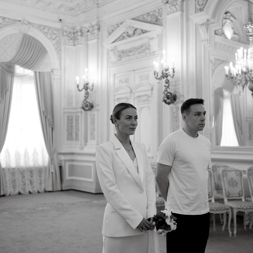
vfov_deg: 37.6
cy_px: 126
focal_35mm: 45
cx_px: 124
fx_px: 372
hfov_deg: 37.6
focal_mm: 35
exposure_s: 1/250
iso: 400
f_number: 2.5
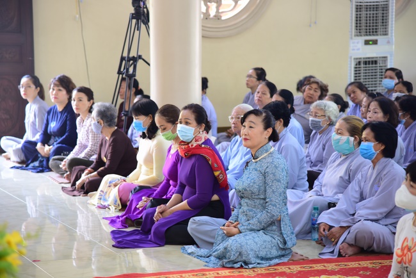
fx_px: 1214
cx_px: 208
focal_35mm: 105
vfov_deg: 13.1
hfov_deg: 19.4
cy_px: 139
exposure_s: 1/40
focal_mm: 105
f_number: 4
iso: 1000
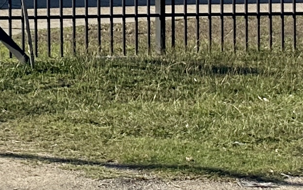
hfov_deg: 10.1
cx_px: -536
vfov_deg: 7.7
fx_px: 1371
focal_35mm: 166
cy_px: -109
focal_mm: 6.86
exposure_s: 1/4545
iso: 80
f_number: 1.78
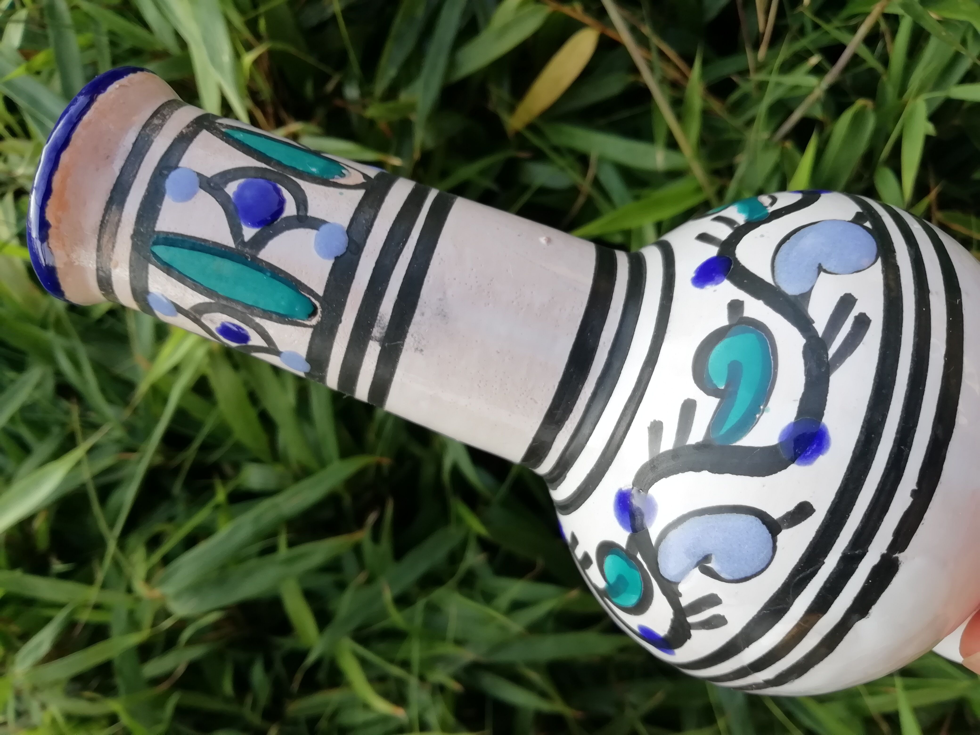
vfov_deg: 53.1
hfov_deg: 67.3
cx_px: 490
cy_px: 368
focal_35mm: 26
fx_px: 736
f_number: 2.2
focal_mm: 3.21
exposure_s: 1/100
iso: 50
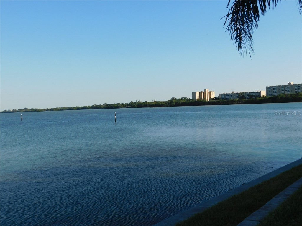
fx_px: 349
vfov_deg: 36.0
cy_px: 113
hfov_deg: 46.8
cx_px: 151
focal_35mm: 40
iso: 125
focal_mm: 7.1
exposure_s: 1/1250
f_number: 3.6
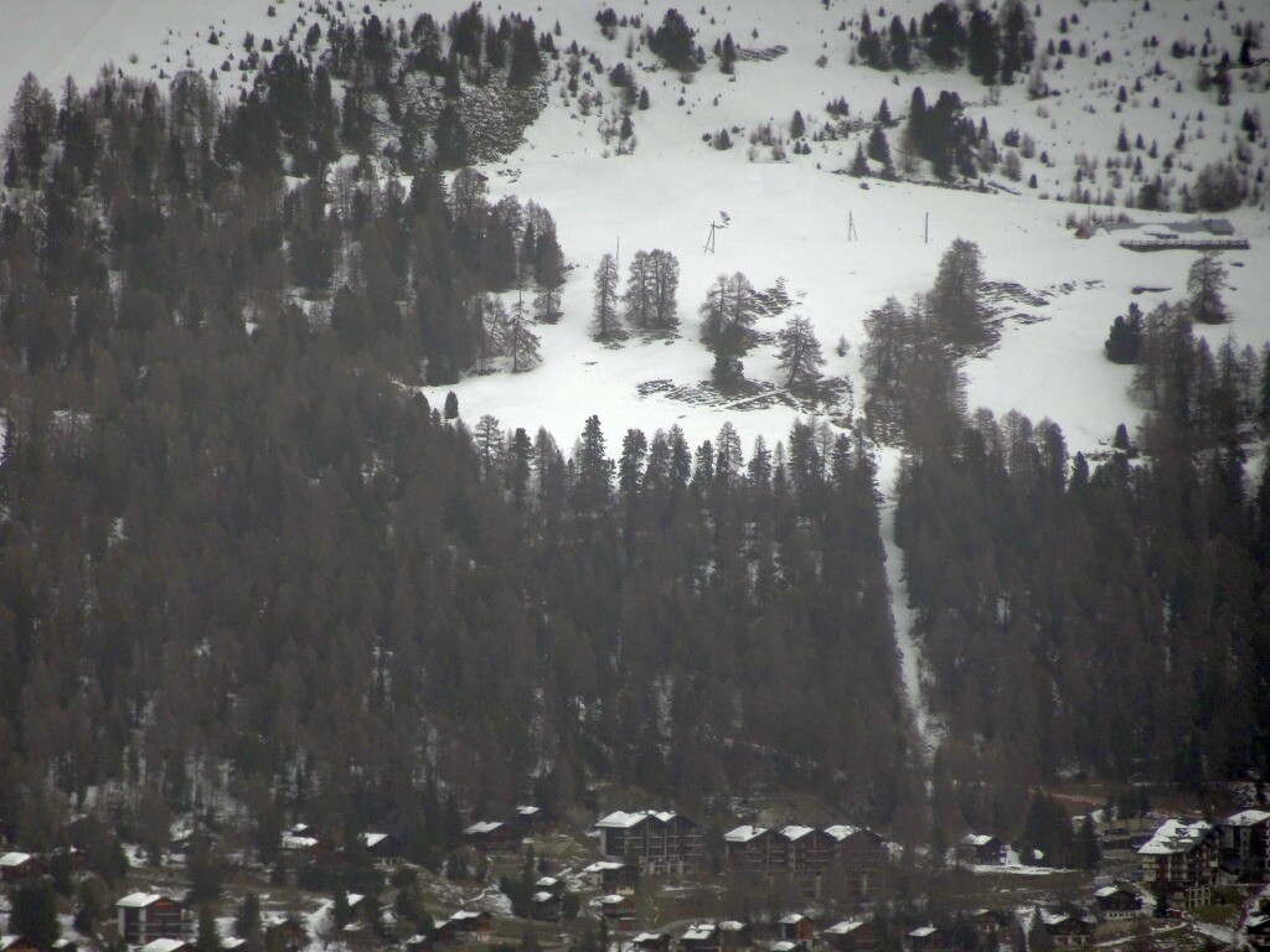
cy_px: 476
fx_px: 16106
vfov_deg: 3.4
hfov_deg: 4.5
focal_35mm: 439
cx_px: 635
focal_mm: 75.01
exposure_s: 1/400
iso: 80
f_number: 6.3
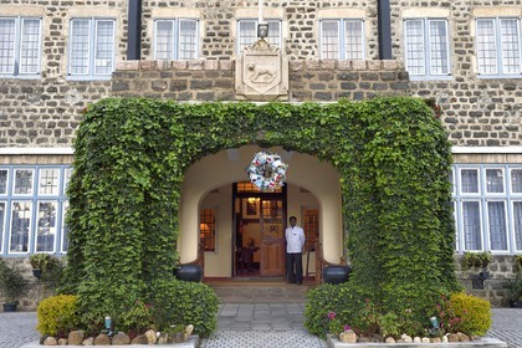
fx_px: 551
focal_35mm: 38
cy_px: 174
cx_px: 261
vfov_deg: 35.1
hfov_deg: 50.7
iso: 1600
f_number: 6.3
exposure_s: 1/125
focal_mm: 38
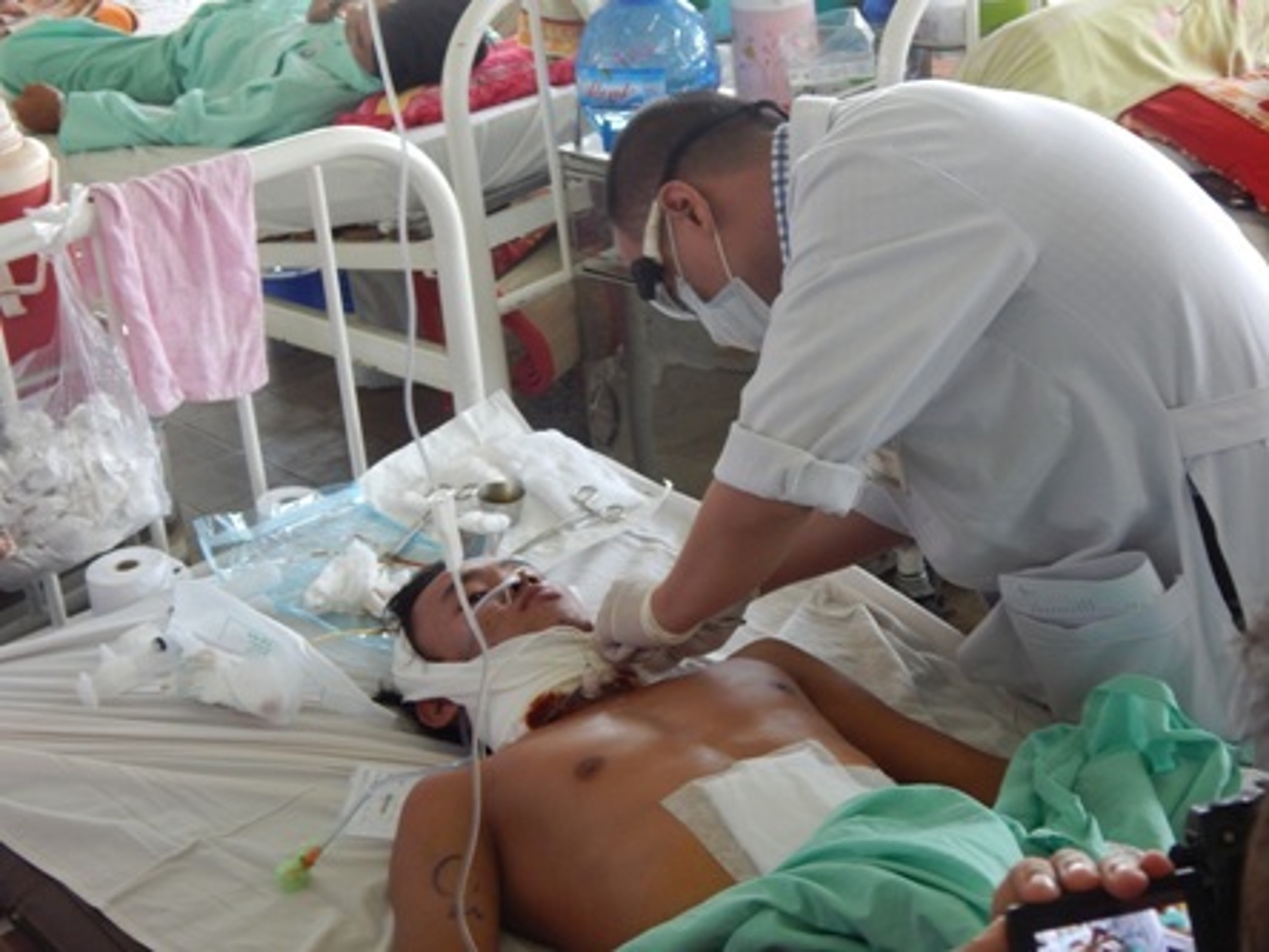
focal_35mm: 61
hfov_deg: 31.7
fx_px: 2236
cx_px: 634
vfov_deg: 24.0
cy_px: 476
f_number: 4
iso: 200
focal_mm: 10.9
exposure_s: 1/30
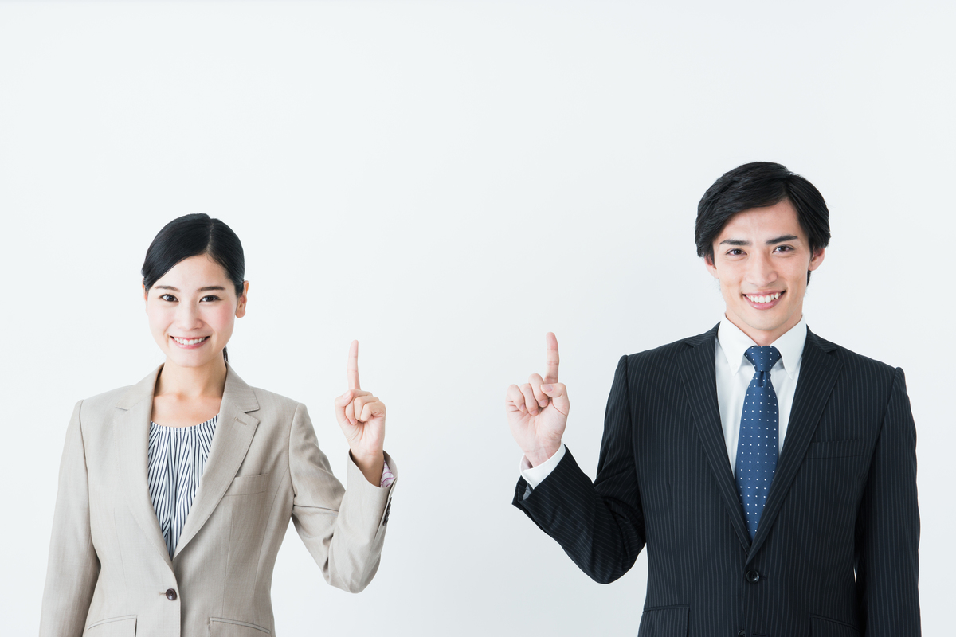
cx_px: 478
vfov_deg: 19.5
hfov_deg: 28.8
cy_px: 318
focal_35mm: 70
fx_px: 1859
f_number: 11
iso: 100
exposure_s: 1/125
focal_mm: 70
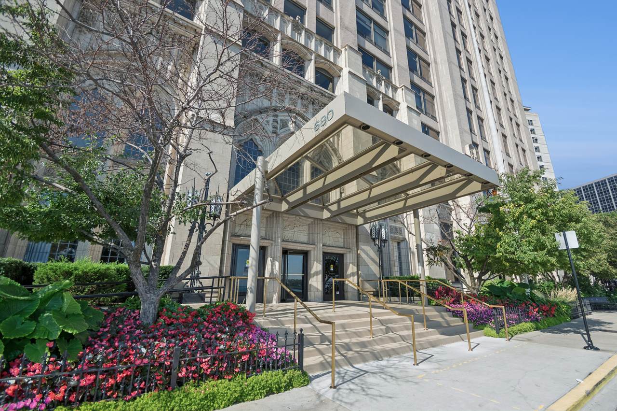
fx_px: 257
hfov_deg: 100.4
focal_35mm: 15
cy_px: 206
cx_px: 308
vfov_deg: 77.2
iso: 400
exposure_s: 1/640
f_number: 8
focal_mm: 10
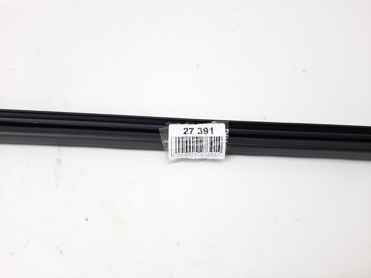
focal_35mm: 25
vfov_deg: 54.9
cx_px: 186
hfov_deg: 69.4
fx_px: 268
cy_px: 139
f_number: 2
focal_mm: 4.6
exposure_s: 1/50
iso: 64
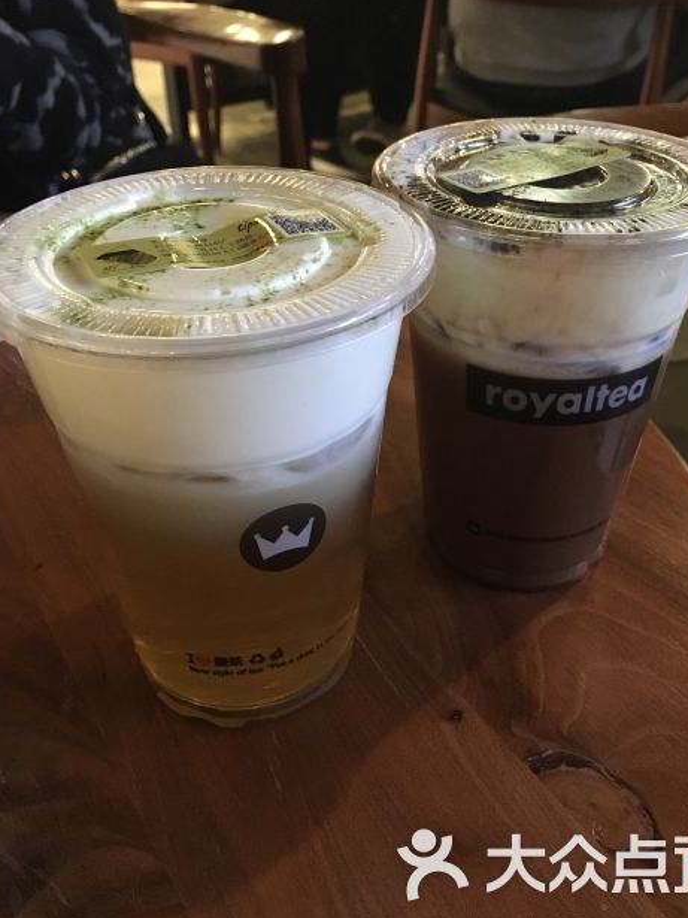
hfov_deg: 42.9
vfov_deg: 55.3
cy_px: 419
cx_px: 380
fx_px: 875
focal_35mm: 33
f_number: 2.2
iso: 320
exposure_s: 1/17
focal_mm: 4.15
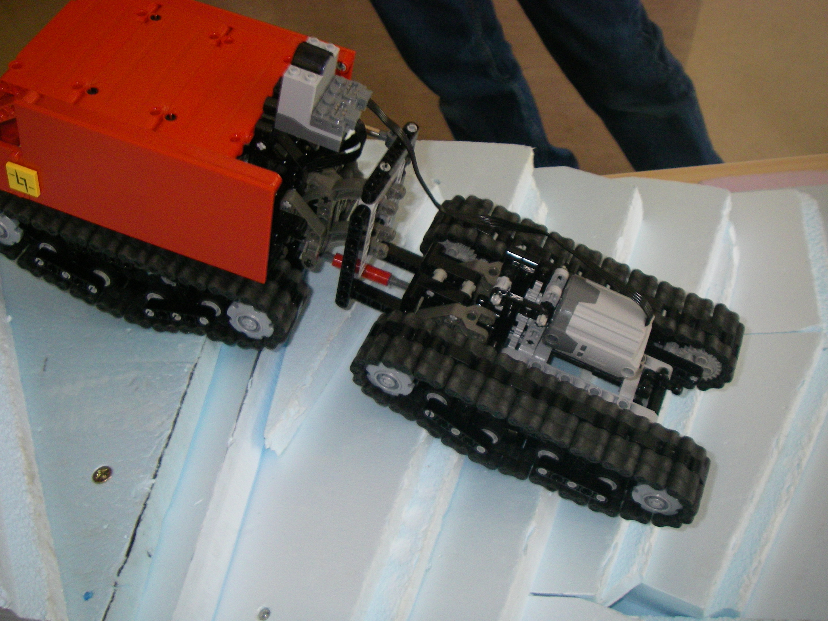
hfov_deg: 46.8
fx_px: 957
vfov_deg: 36.0
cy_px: 318
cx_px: 398
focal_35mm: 40
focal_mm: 6.3
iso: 250
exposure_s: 1/50
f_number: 3.3
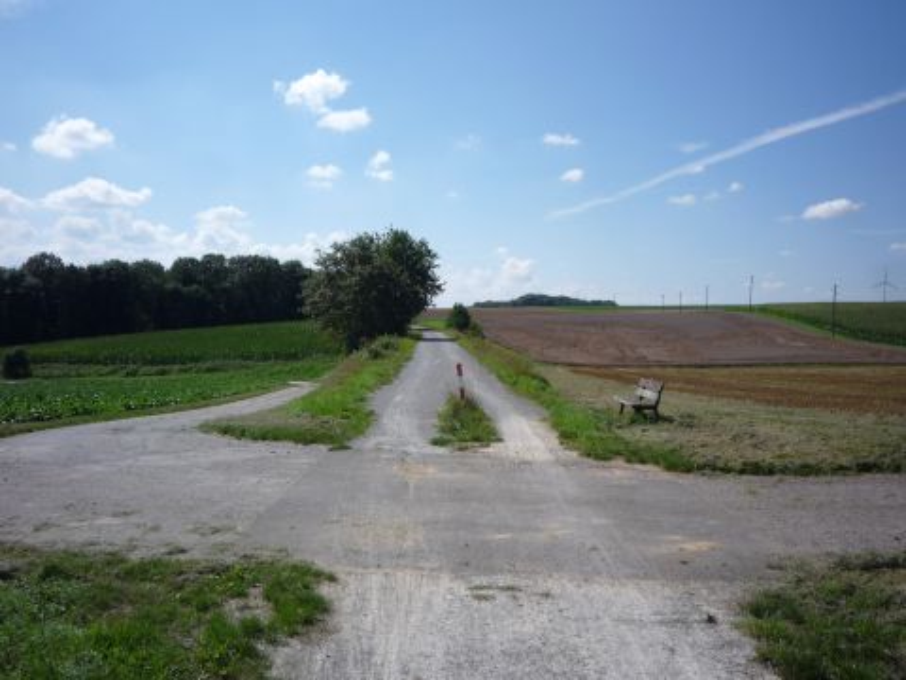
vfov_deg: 44.2
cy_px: 340
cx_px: 453
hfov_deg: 56.8
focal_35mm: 32
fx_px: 838
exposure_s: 1/500
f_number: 5.6
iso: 100
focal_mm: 5.2
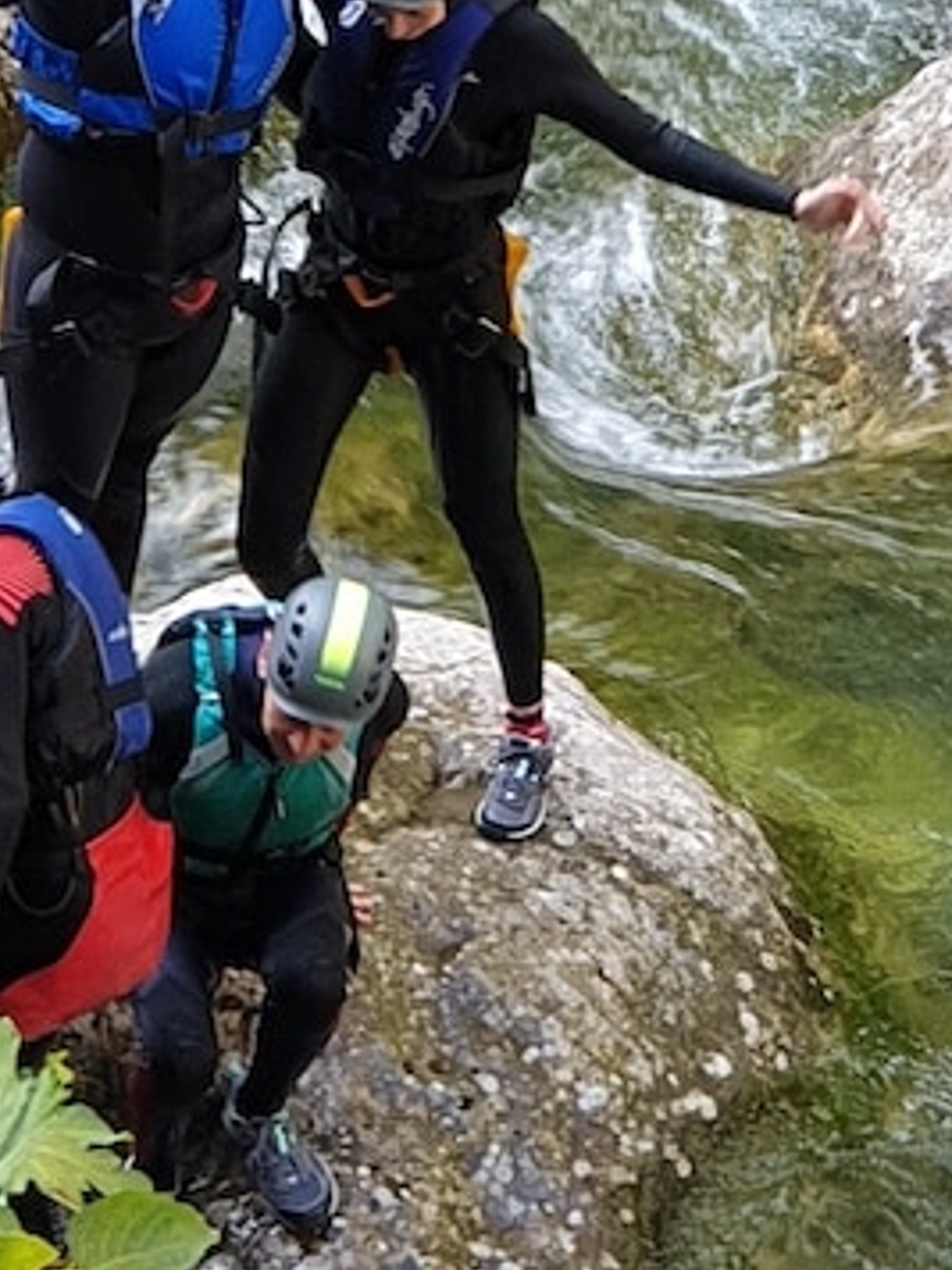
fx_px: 8581
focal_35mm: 234
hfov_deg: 6.4
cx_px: 428
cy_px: 107
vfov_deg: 8.4
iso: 100
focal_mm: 6
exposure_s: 1/50
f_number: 2.4
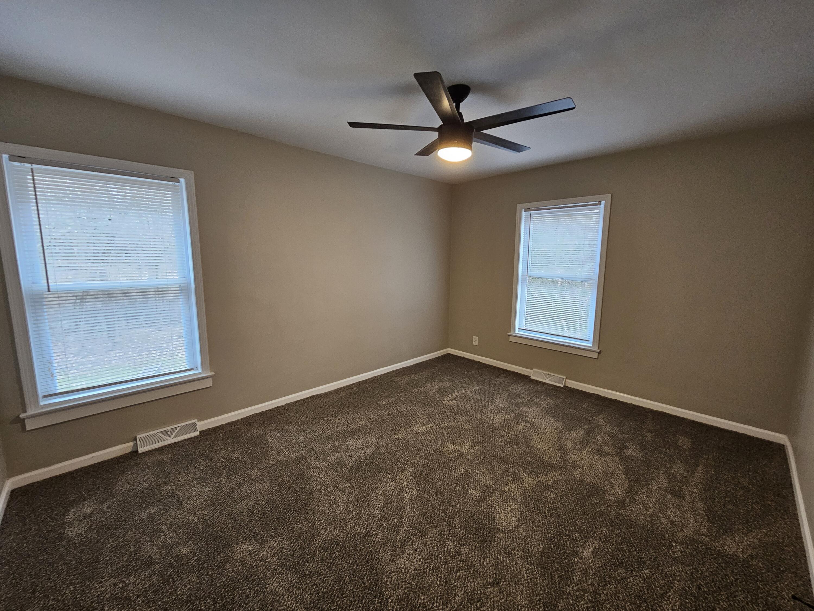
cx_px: 407
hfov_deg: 106.2
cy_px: 306
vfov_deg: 89.9
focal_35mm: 13
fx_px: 306
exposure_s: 1/60
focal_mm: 2.2
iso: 250
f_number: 2.2
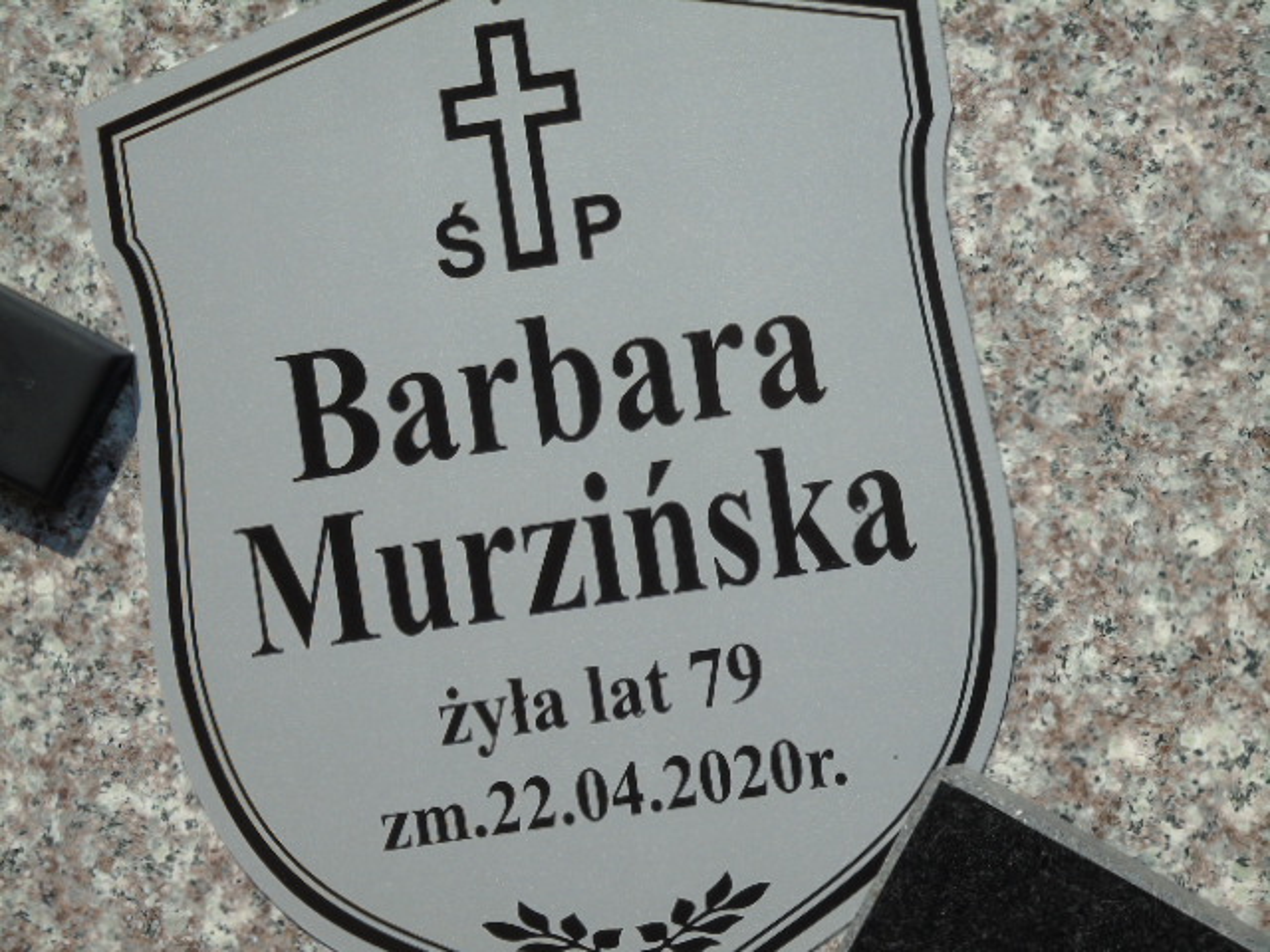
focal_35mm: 478
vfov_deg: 3.1
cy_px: 476
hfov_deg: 4.1
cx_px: 635
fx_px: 17537
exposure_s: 1/500
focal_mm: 85
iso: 80
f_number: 5.5
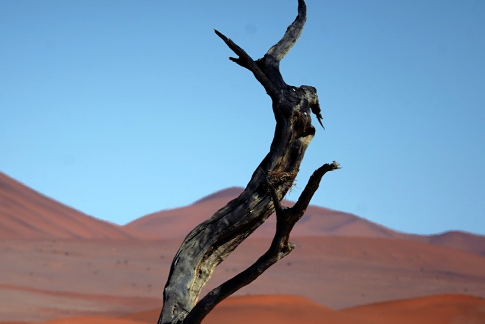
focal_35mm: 783
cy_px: 316
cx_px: 132
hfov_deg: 2.6
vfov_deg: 1.8
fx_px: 10558
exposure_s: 1/500
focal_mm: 381.2
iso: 100
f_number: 8
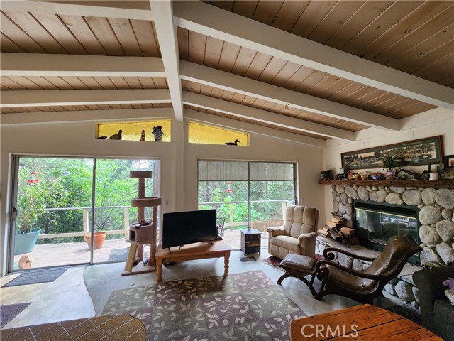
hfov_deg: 106.2
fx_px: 170
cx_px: 227
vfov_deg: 89.9
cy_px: 170
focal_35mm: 13
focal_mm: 2.2
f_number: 2.2
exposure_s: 1/60
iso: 100
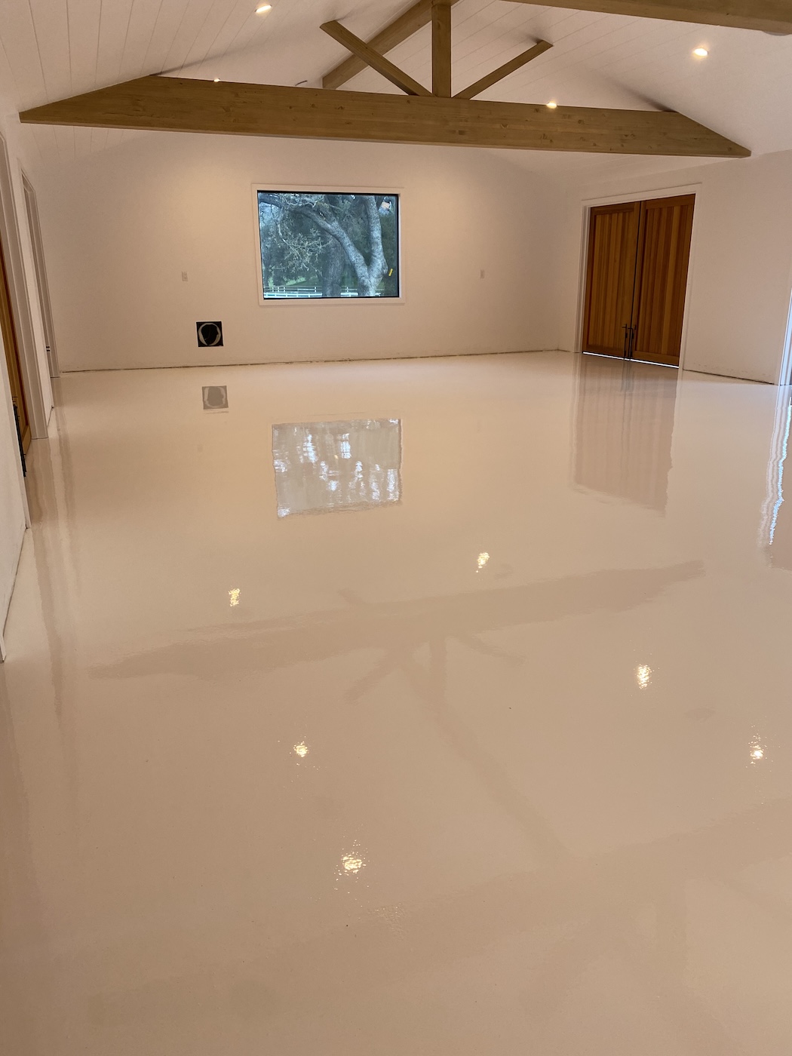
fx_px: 793
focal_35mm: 26
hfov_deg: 53.1
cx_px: 396
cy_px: 528
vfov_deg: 67.3
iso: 100
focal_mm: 4.25
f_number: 1.8
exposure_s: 1/120
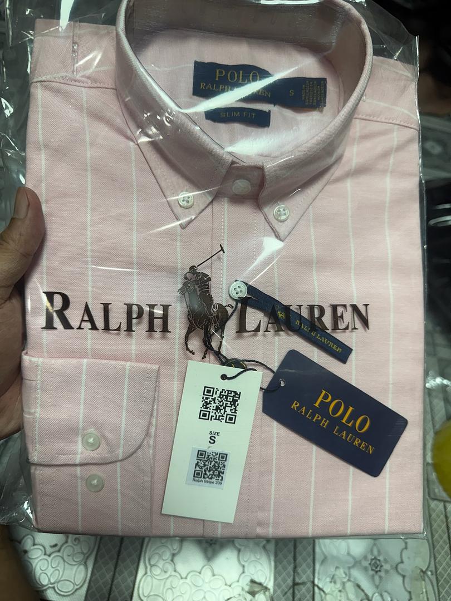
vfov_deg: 71.6
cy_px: 300
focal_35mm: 24
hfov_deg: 56.8
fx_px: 417
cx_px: 226
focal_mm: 6.76
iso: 100
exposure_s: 1/102
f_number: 1.78
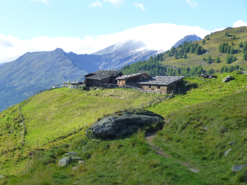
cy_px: 92
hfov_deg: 24.4
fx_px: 571
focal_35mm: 80
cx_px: 124
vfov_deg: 18.4
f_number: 4.9
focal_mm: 14.2
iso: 160
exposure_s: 1/250
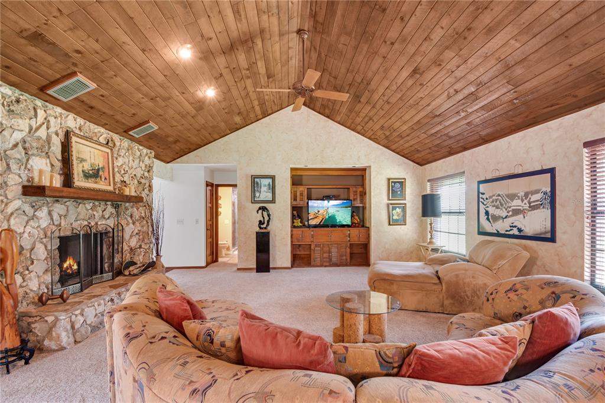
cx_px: 302
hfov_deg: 100.4
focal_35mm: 15
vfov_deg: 77.3
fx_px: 252
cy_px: 202
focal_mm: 10
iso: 250
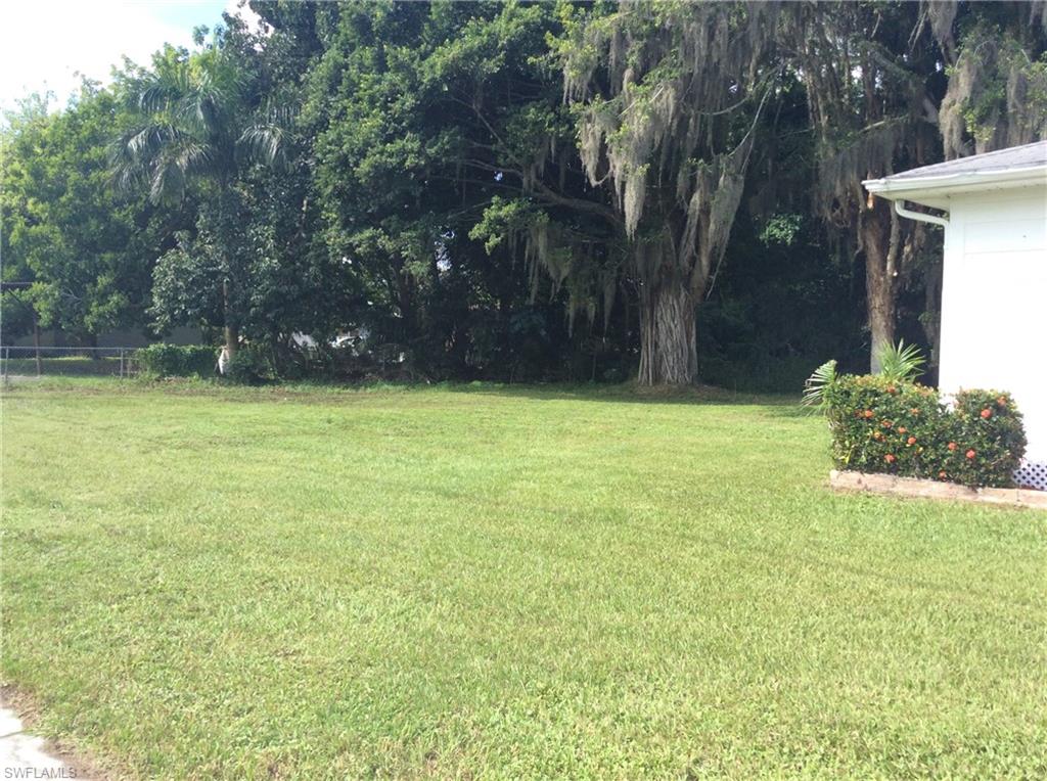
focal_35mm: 32
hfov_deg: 56.9
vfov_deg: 44.0
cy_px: 390
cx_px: 524
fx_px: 966
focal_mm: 3.3
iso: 32
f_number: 2.4
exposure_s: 1/450
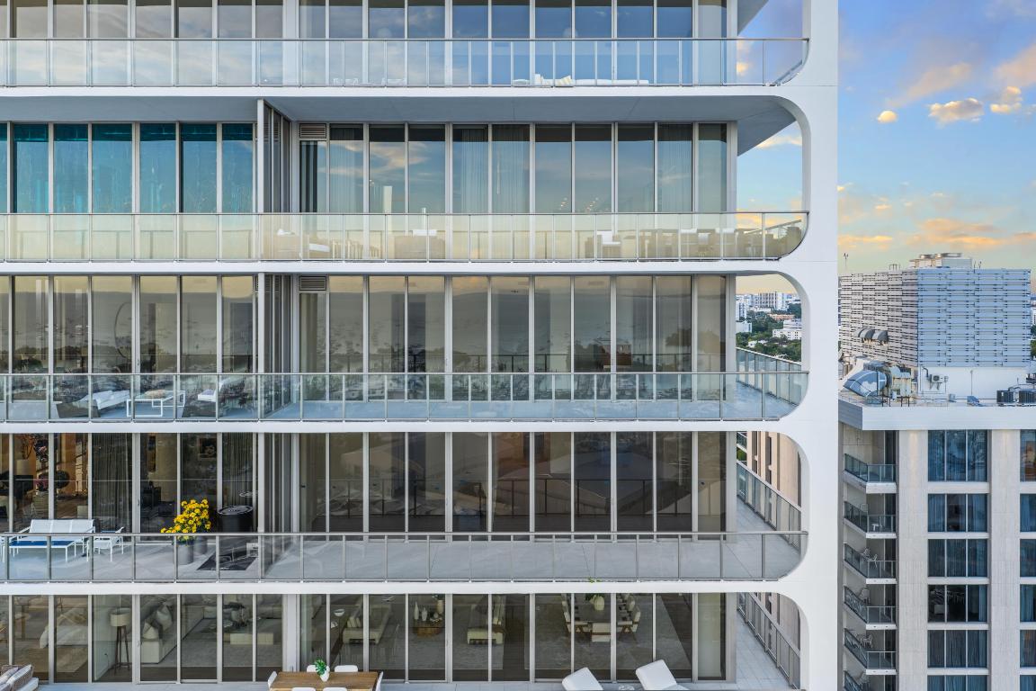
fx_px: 806
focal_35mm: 28
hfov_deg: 65.5
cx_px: 518
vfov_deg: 46.4
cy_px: 346
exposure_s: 1/8
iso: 100
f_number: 5
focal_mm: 14.45
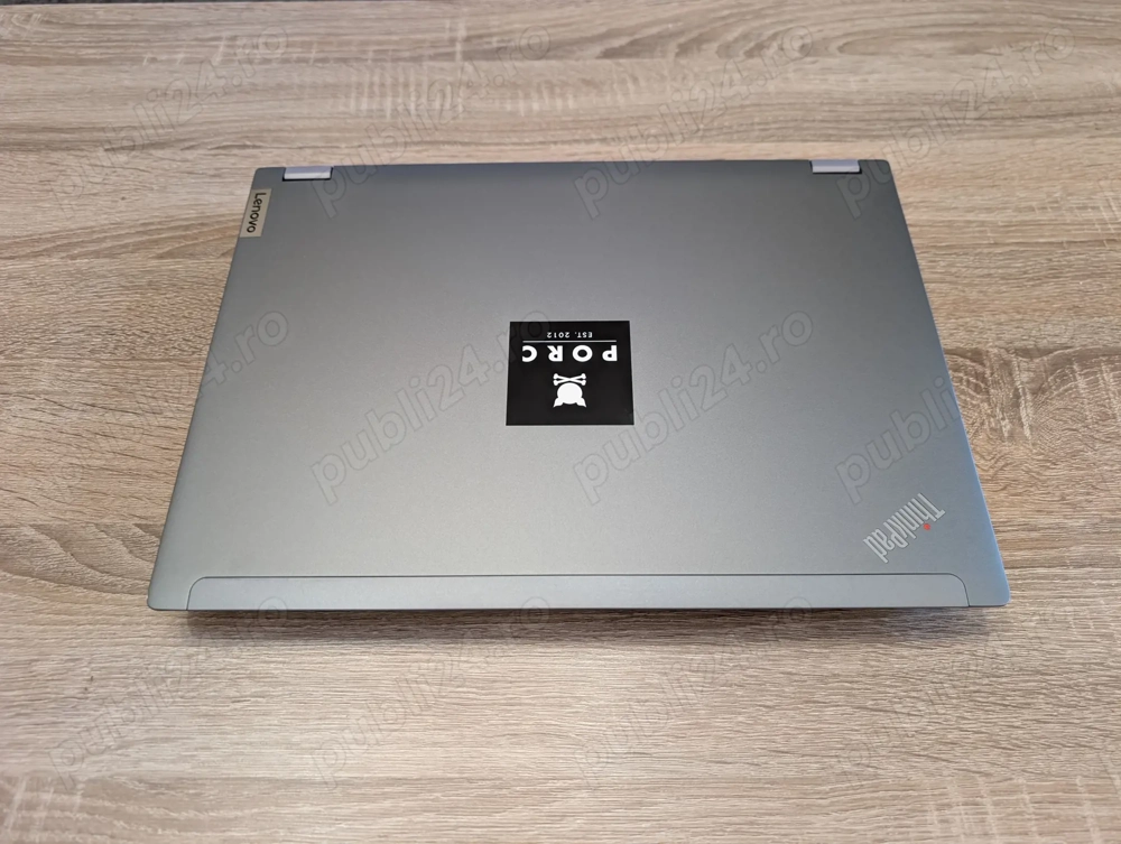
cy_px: 422
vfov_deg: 56.9
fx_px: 778
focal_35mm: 24
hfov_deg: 71.5
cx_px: 560
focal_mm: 6.9
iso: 32
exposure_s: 1/2.06
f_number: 1.68
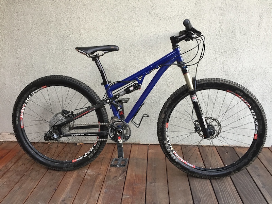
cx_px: 136
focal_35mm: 29
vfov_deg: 48.2
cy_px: 102
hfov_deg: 61.7
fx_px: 228
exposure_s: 1/30
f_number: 2.2
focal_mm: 4.15
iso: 80
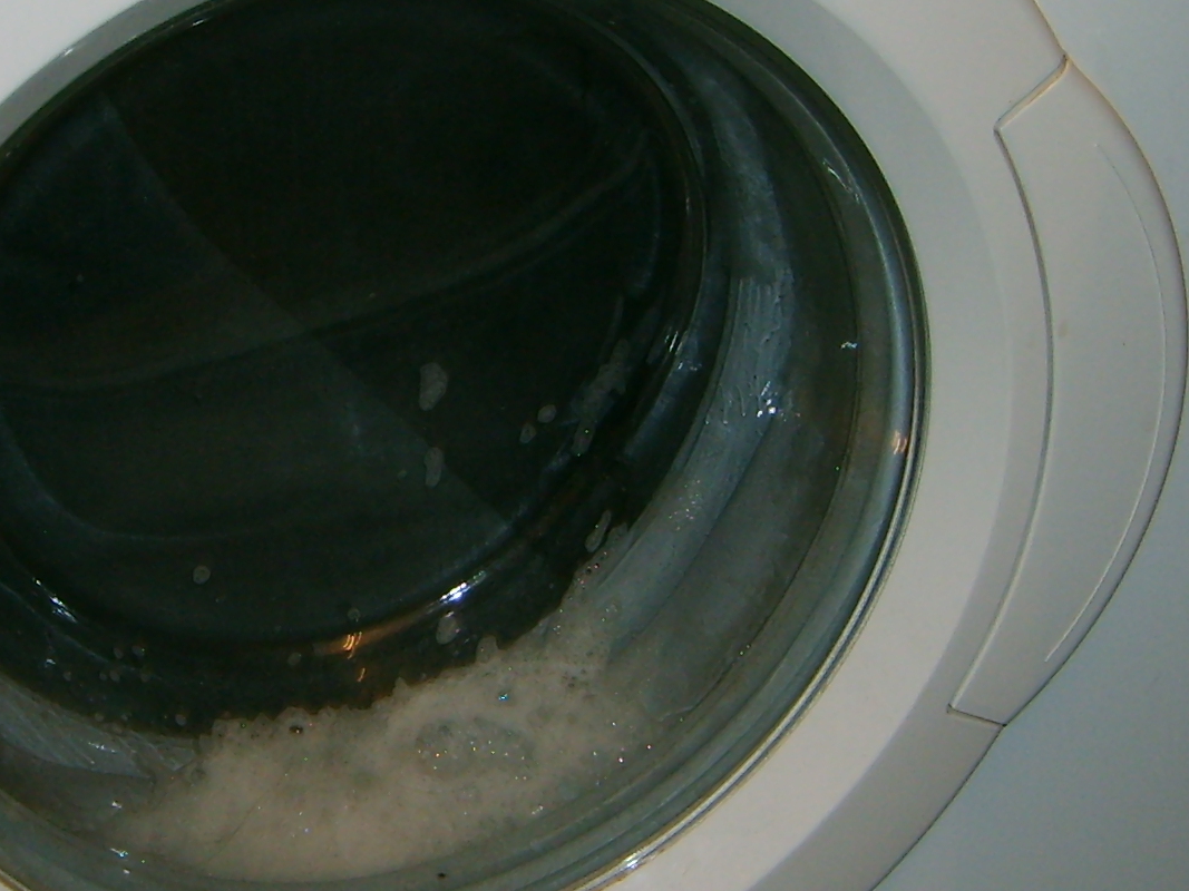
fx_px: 2919
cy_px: 258
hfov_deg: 22.9
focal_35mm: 85
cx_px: 368
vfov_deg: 17.3
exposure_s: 1/30
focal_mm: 5.8
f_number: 2.8
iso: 100
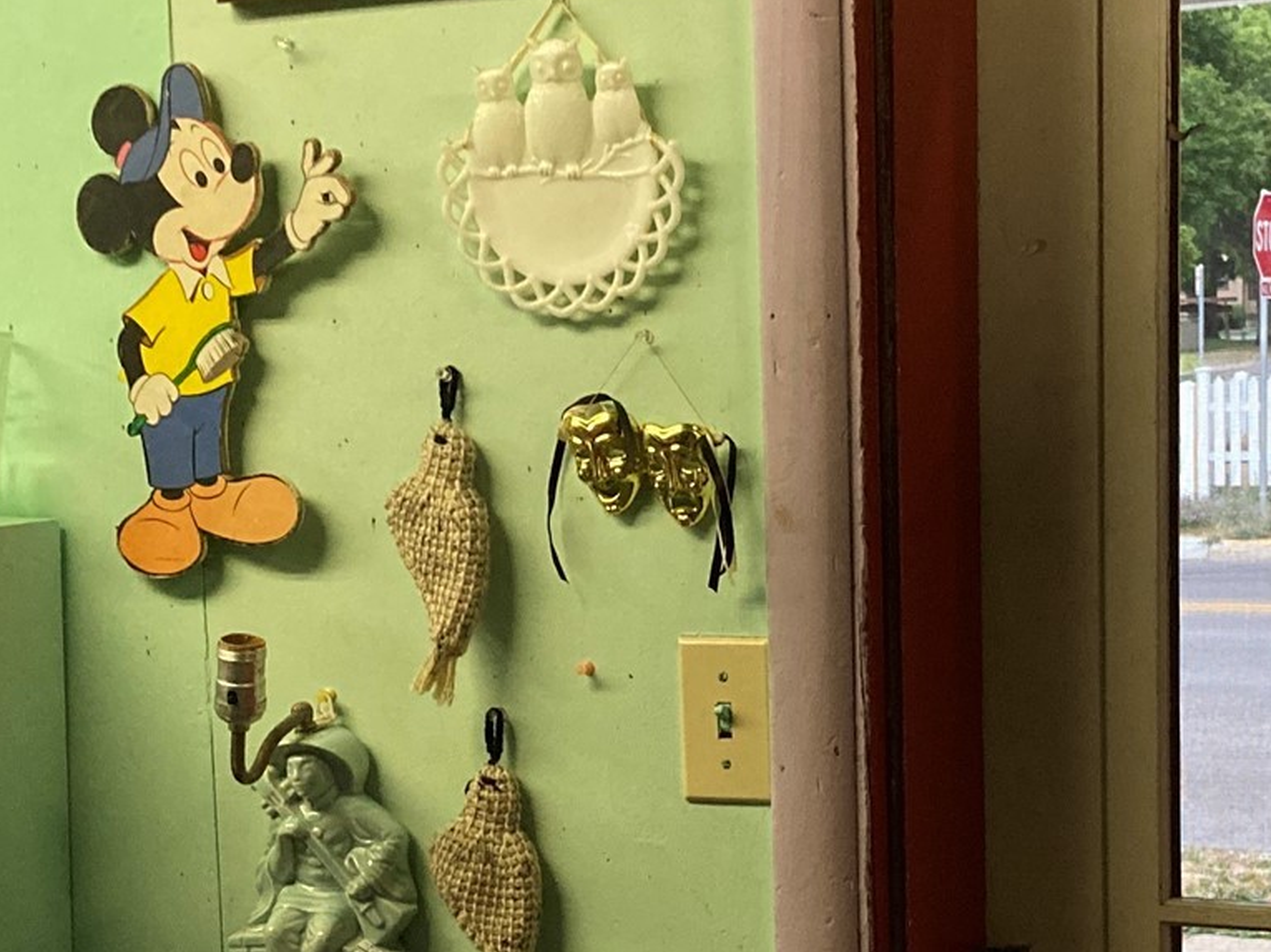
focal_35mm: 75
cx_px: 809
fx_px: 2752
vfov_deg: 19.5
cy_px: 703
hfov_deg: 25.9
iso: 250
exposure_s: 1/60
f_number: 1.8
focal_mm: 3.99
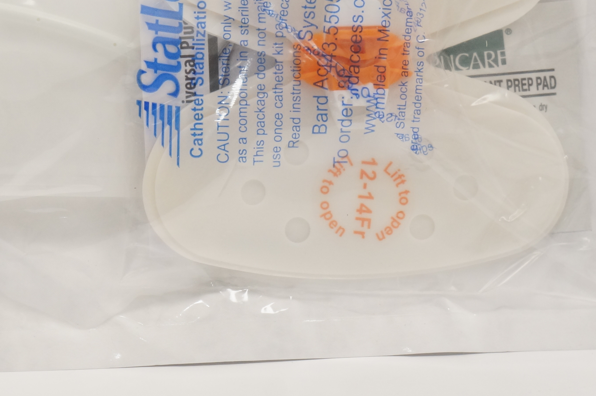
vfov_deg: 9.1
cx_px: 112
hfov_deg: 13.6
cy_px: 46
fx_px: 2479
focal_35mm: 150
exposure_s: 1/200
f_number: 7.1
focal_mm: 55
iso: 800
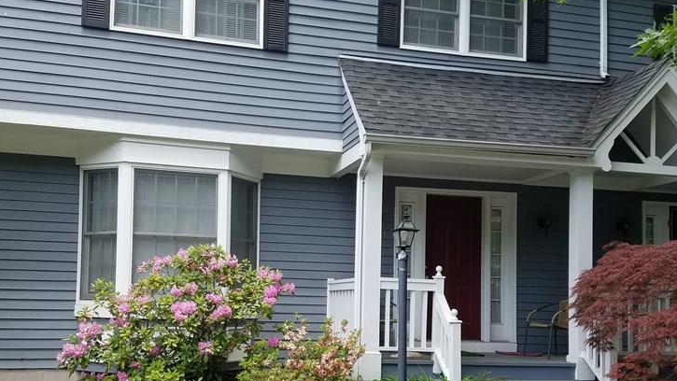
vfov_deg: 29.5
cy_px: 260
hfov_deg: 50.5
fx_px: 718
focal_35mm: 40
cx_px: 328
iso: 50
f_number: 1.7
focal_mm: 4.2
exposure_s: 1/710
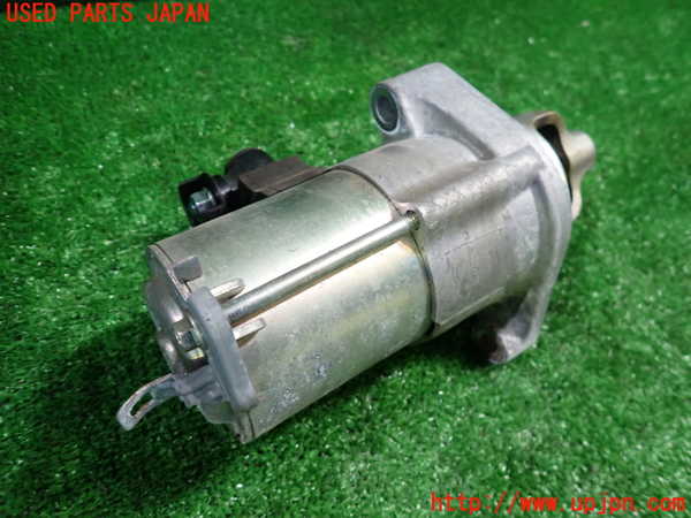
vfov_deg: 54.9
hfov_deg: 69.4
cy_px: 259
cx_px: 346
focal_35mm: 25
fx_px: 499
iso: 250
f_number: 2
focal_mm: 4.5
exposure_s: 1/30
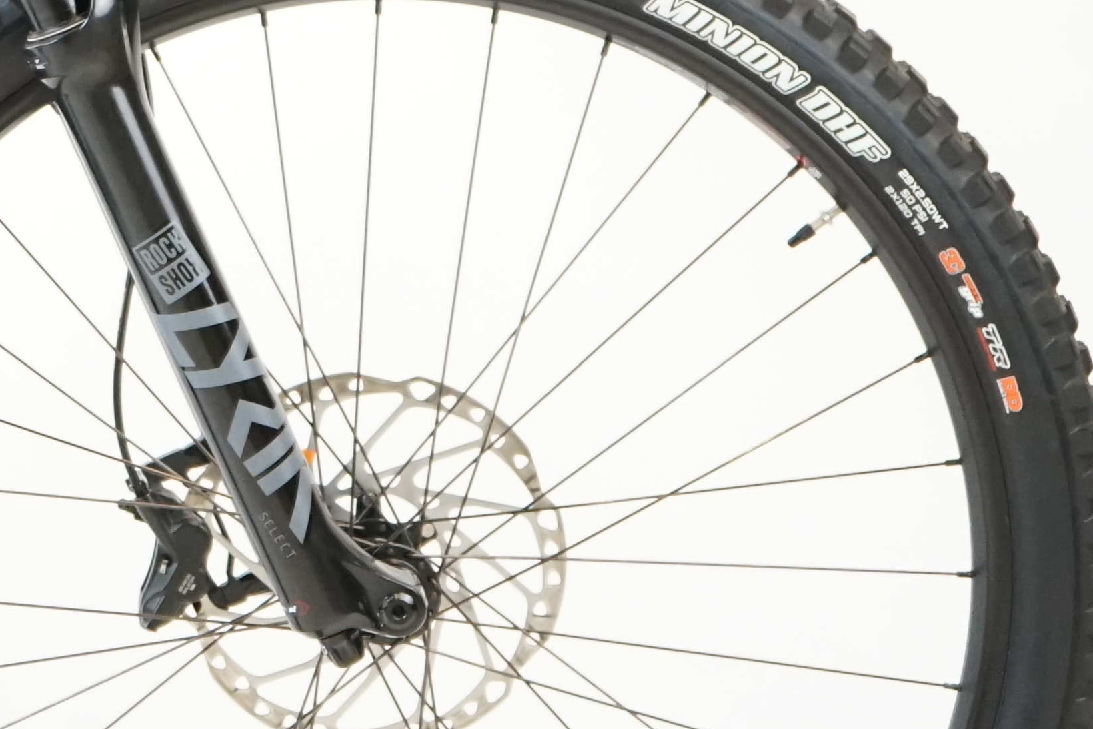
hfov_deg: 9.6
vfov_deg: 6.7
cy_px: -9
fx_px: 6224
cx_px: -823
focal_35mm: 205
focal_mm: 56
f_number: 5
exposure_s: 1/200
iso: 2000
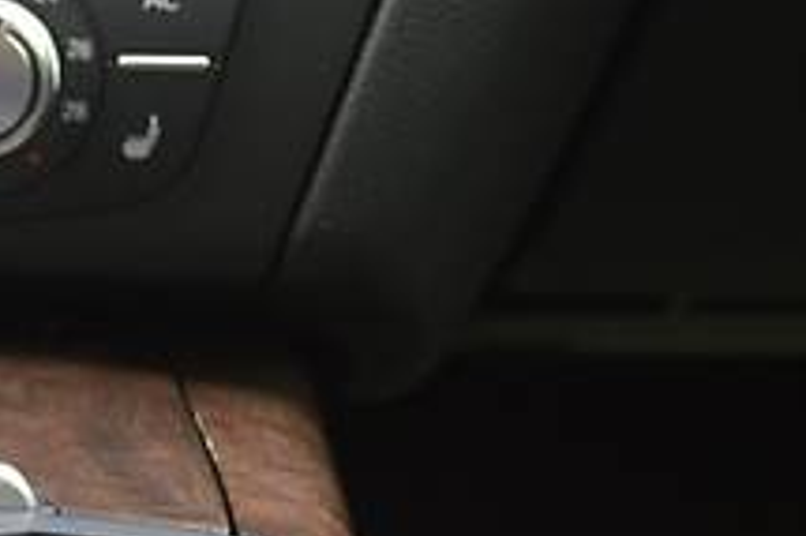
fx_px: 4251
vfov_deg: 7.2
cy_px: 660
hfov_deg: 10.4
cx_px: -431
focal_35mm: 190
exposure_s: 1/50
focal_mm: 34
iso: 400
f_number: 5
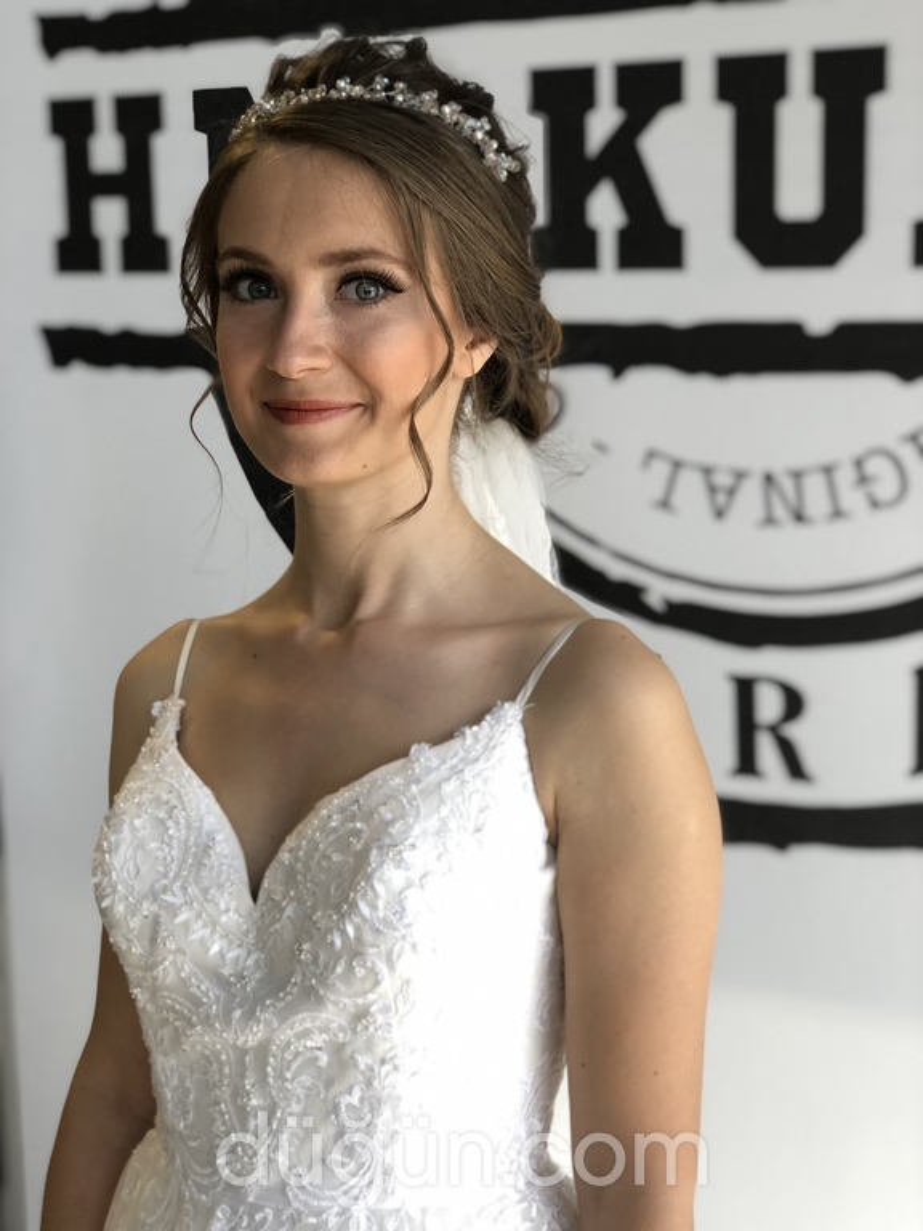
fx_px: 2026
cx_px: 462
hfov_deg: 25.7
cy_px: 616
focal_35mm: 57
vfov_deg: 33.8
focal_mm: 6.6
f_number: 2.8
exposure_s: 1/33
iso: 32
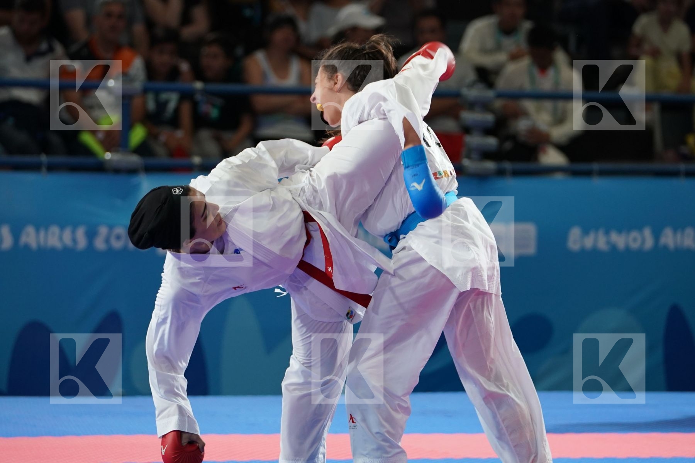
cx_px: 348
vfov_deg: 6.1
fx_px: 4363
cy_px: 232
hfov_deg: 9.1
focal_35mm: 226
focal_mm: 151
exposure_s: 1/1000
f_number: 2.8
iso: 1250
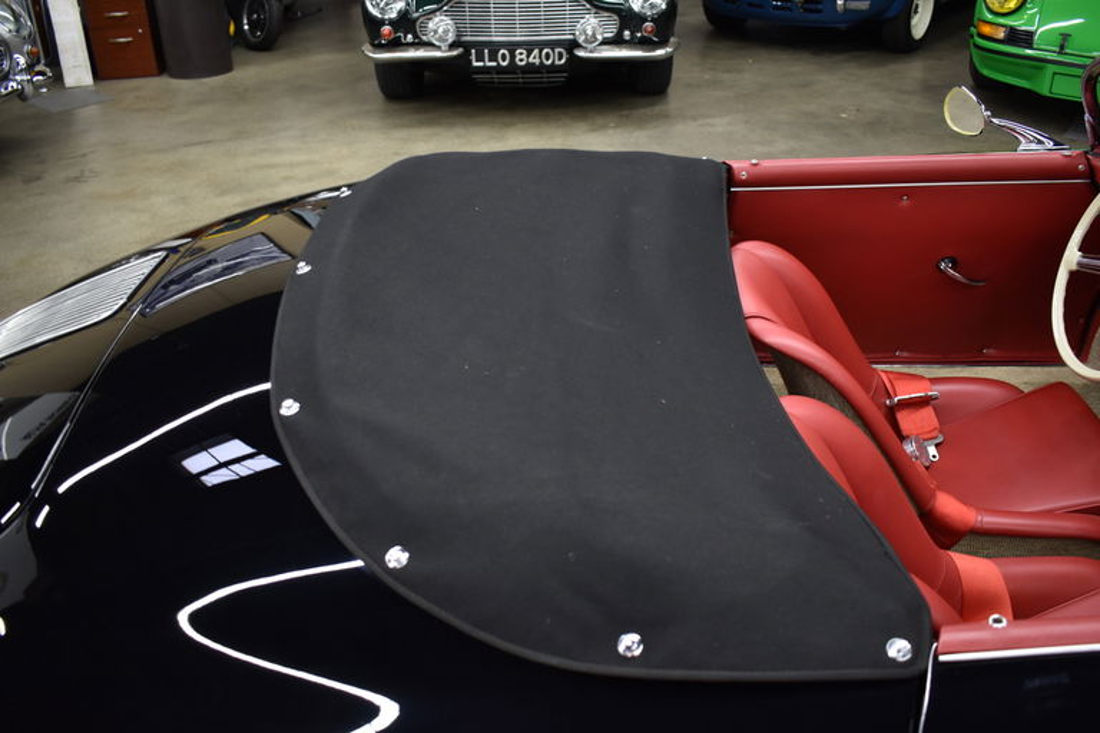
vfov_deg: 41.7
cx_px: 550
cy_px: 366
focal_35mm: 32
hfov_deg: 59.5
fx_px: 962
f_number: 3.8
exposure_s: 1/30
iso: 500
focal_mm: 21
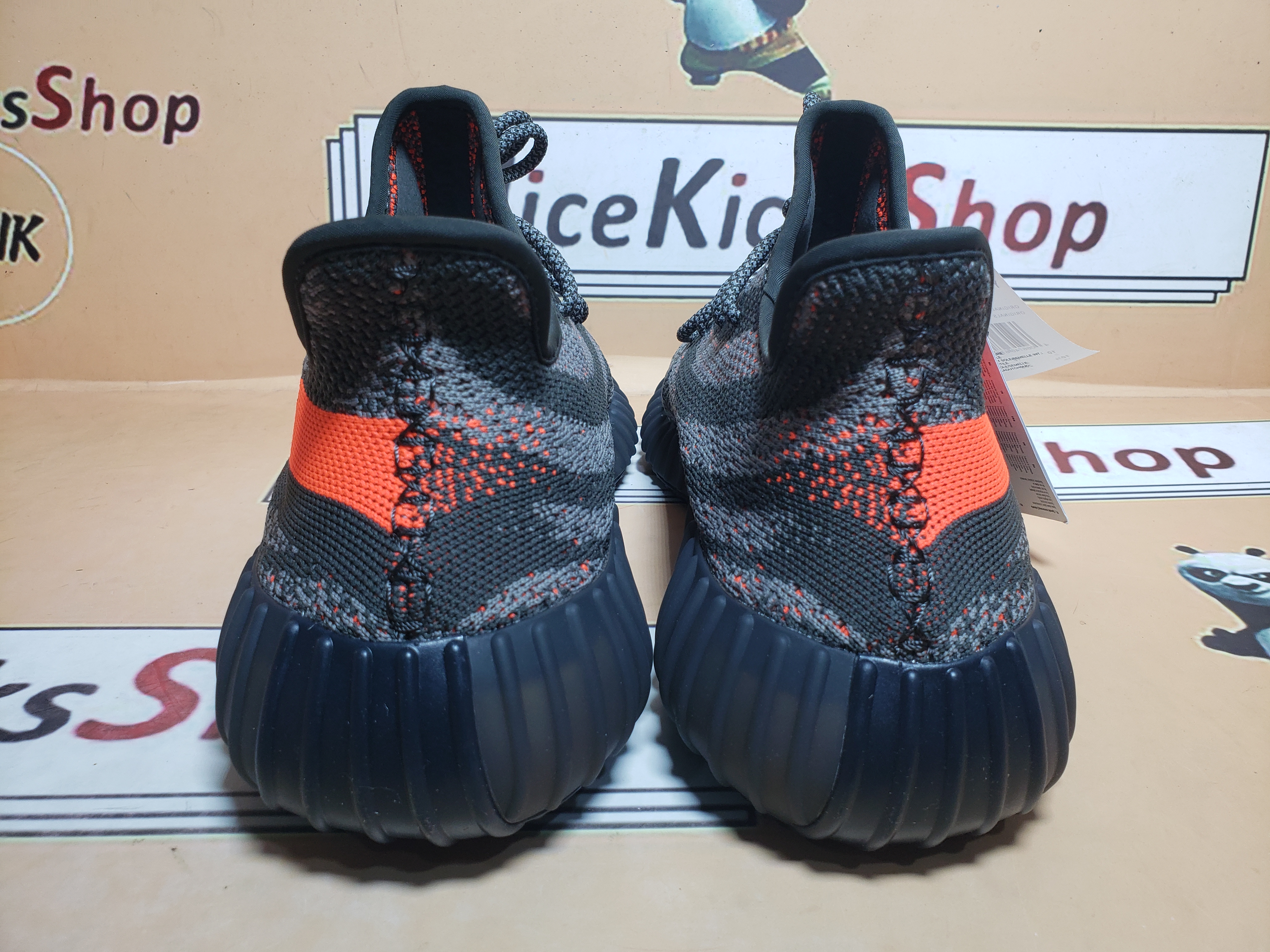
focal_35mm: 26
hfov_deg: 67.3
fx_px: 954
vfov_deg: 53.1
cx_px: 635
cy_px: 476
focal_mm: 4.3
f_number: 2.4
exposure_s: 1/173
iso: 50
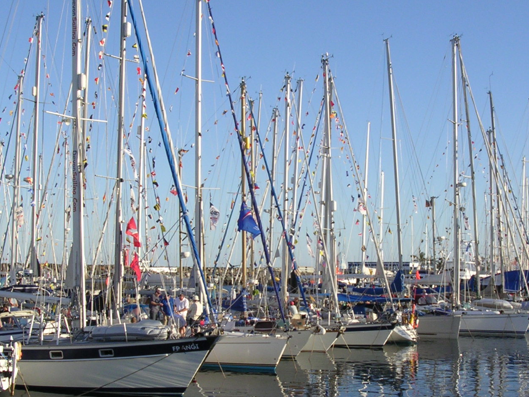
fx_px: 947
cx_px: 304
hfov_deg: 31.1
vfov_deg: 23.6
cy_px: 255
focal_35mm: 62
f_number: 5.6
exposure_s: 1/253
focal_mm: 5.8
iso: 100
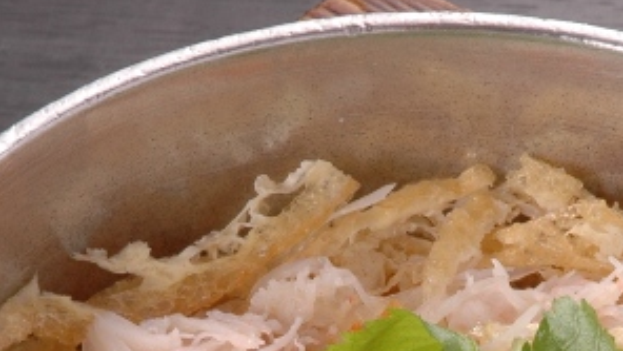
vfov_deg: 3.2
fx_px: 6282
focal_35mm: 380
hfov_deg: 5.7
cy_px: 590
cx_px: 434
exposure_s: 1/500
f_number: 20
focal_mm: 70
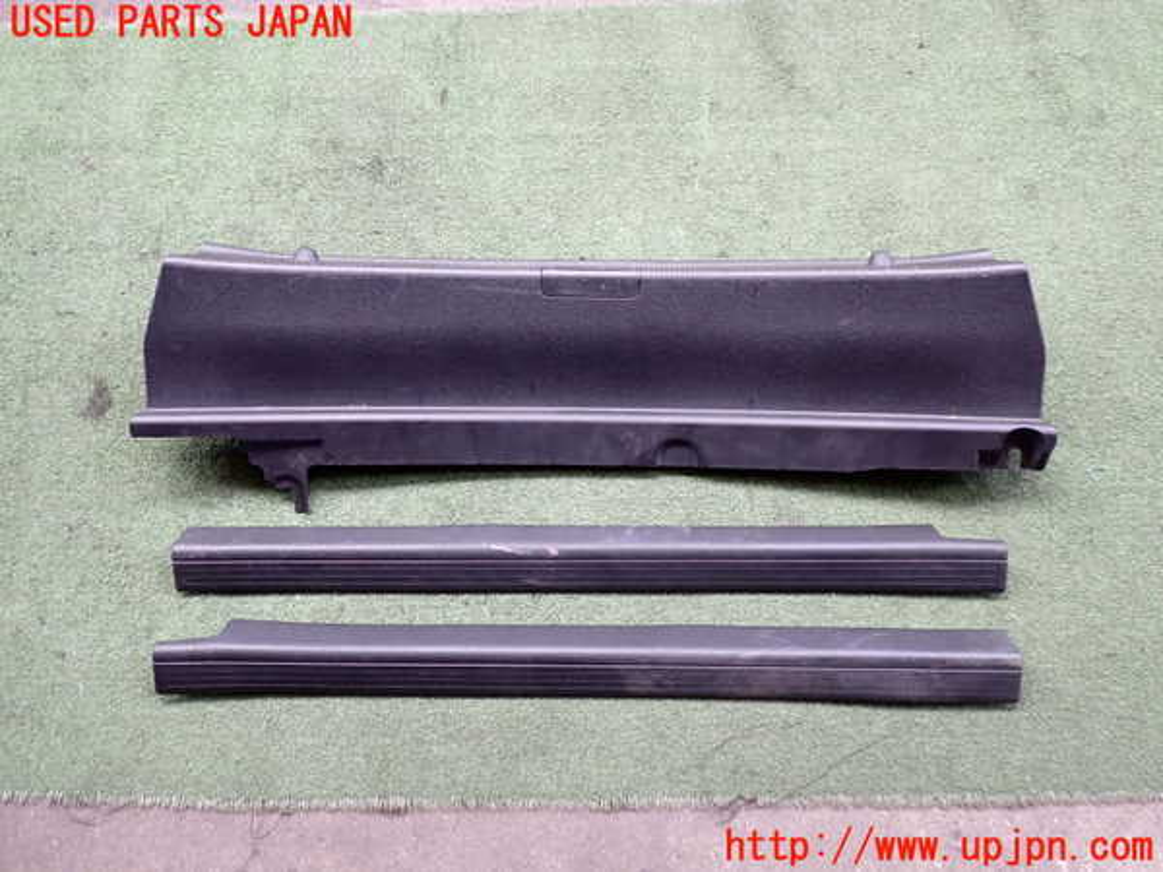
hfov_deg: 60.0
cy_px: 436
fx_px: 1008
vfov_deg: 46.8
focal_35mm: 30
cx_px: 582
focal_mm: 5.4
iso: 200
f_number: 2.3
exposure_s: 1/100
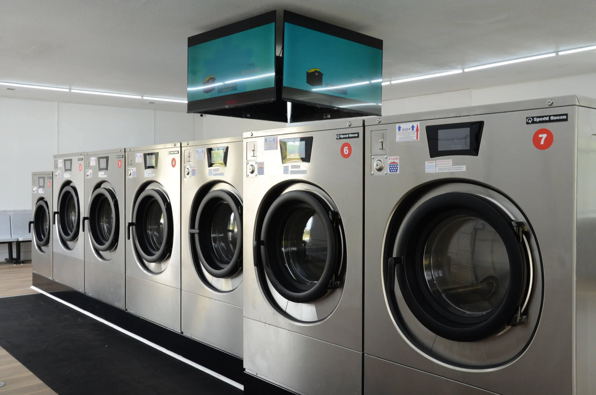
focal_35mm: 36
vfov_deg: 36.7
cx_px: 298
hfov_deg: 53.2
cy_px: 198
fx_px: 595
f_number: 8
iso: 500
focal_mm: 24
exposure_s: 1/40
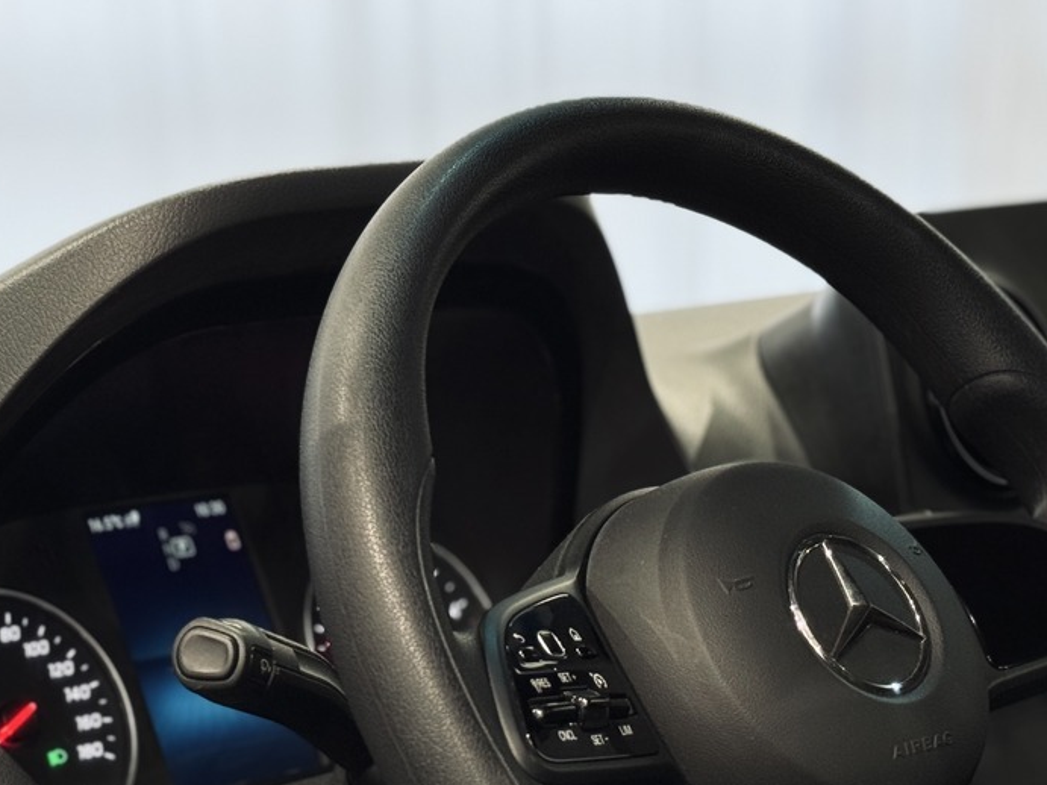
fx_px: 3024
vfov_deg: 14.6
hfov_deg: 19.6
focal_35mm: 100
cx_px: 344
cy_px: 693
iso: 50
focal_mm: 6.76
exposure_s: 1/50
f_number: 1.78
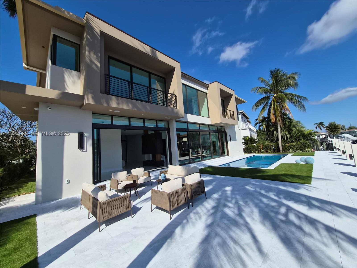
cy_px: 134
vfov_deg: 89.9
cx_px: 178
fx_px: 134
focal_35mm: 13
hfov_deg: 106.2
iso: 25
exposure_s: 1/2208
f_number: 2.2
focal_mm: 1.7
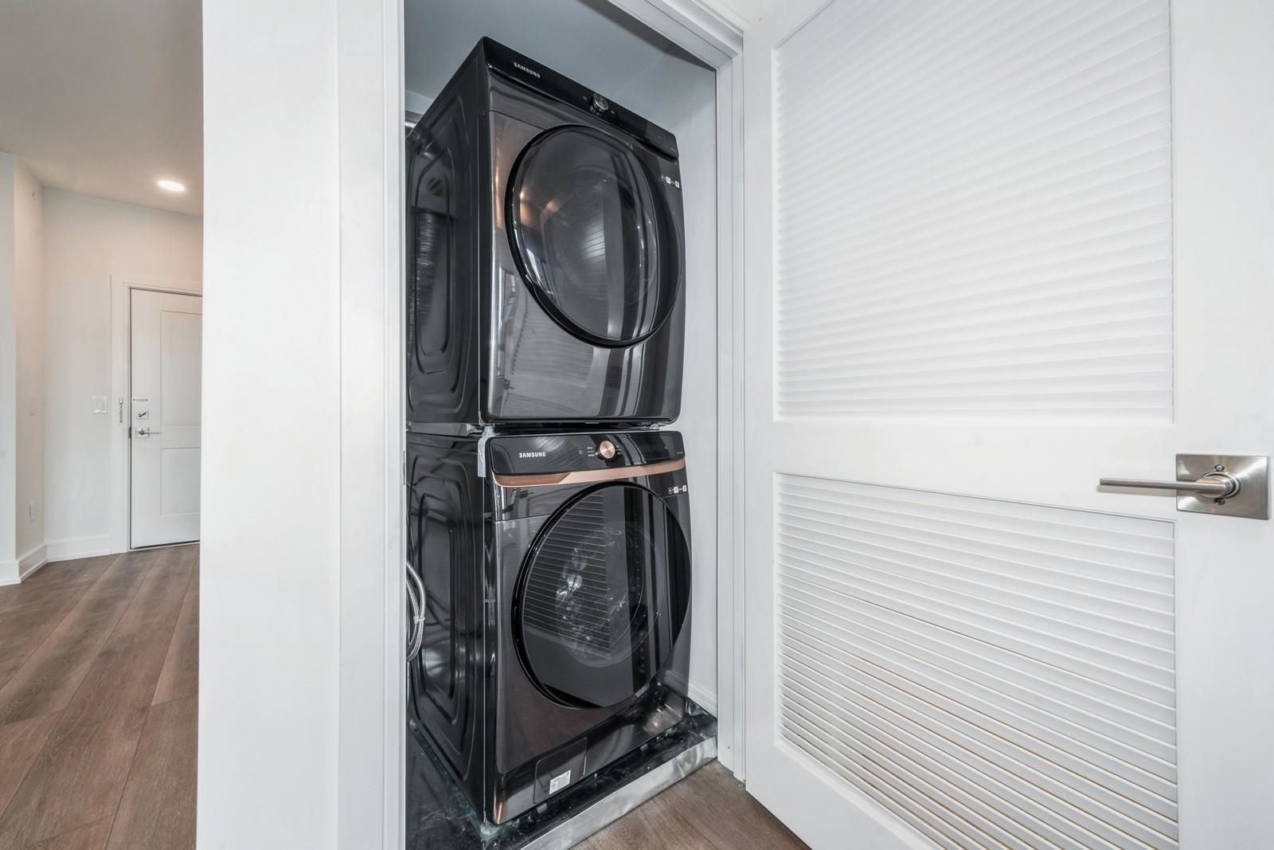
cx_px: 637
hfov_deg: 104.2
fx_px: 495
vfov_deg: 81.2
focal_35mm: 14
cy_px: 425
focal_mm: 14
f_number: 11
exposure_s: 1/2.5
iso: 200
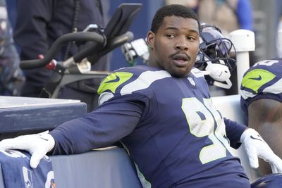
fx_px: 2186
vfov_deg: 4.9
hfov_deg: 7.4
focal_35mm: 279
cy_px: 94
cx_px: 141
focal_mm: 279
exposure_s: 1/2000
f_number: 6.3
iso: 12800
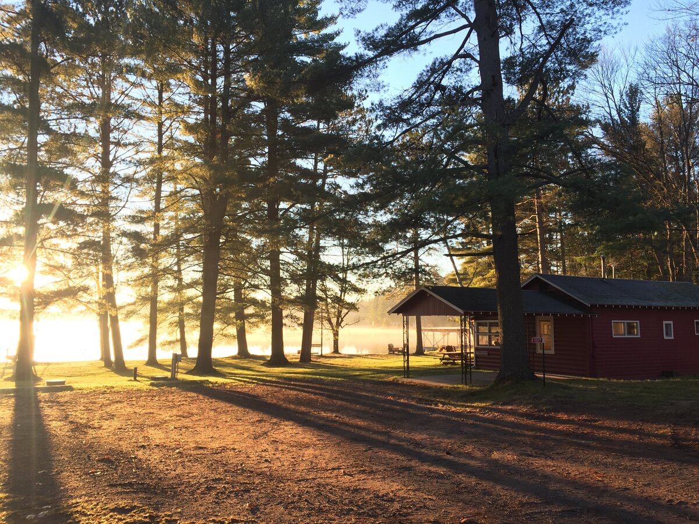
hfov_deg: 61.7
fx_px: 586
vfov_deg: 48.2
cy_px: 262
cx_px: 350
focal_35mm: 29
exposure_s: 1/120
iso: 32
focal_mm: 4.15
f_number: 2.2
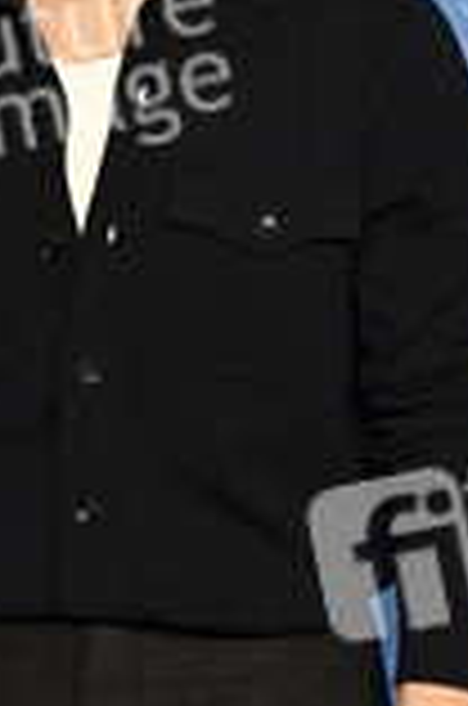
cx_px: 130
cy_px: 310
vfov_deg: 22.2
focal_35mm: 92
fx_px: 1802
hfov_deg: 14.8
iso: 320
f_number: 2.8
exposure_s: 1/160
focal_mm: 36
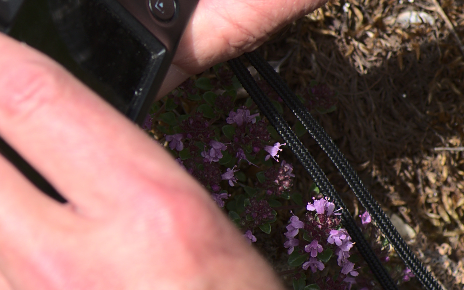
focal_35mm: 469
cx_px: -300
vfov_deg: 2.8
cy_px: 91
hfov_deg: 4.4
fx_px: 5931
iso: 100
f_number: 7.1
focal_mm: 105
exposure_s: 1/500
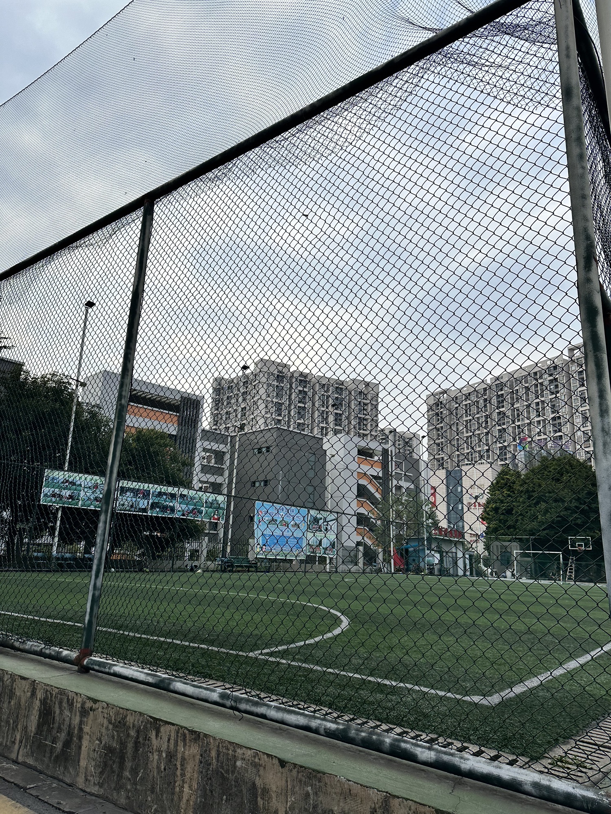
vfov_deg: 71.6
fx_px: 565
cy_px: 407
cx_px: 306
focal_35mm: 24
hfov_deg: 56.8
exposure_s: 1/3155
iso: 80
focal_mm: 6.86
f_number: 1.78
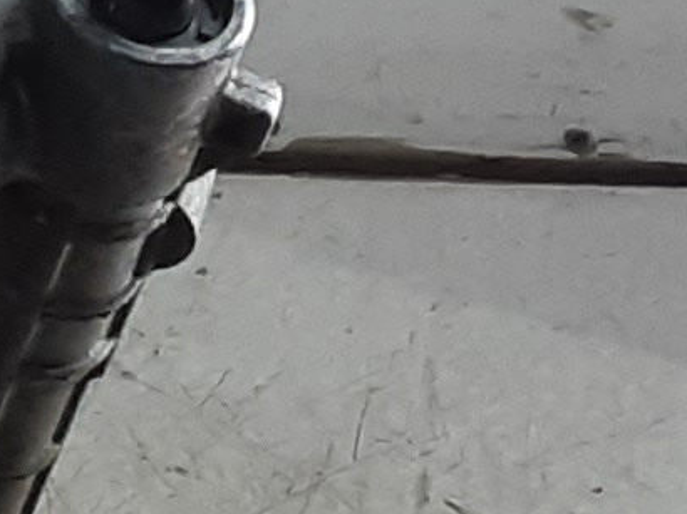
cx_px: -426
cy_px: 75
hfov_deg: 8.9
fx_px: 4264
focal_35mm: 215
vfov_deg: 6.9
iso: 80
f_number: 1.9
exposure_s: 1/50
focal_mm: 2.91
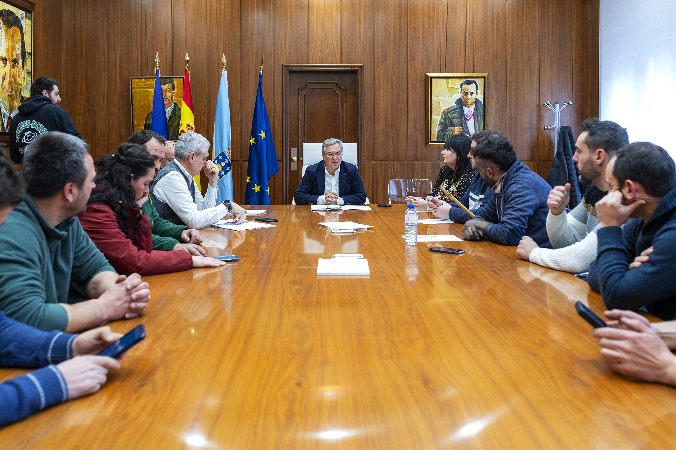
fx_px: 657
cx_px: 338
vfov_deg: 37.9
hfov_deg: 54.4
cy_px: 225
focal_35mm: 35
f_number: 4
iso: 1600
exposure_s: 1/160
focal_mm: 35
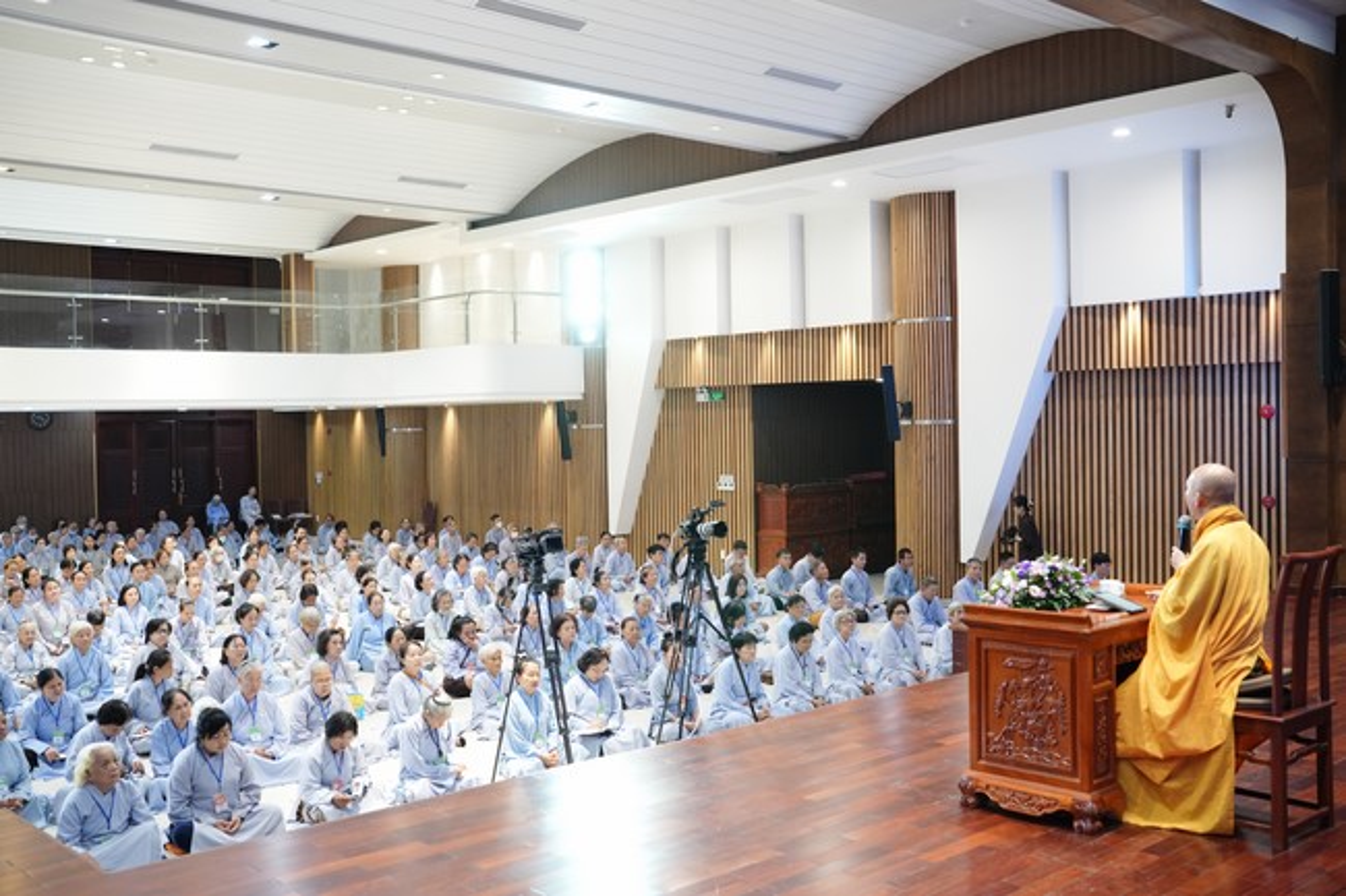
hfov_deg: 54.4
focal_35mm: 35
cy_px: 448
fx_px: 1308
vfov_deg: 37.8
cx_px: 673
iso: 3200
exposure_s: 1/160
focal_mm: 35
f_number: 2.8
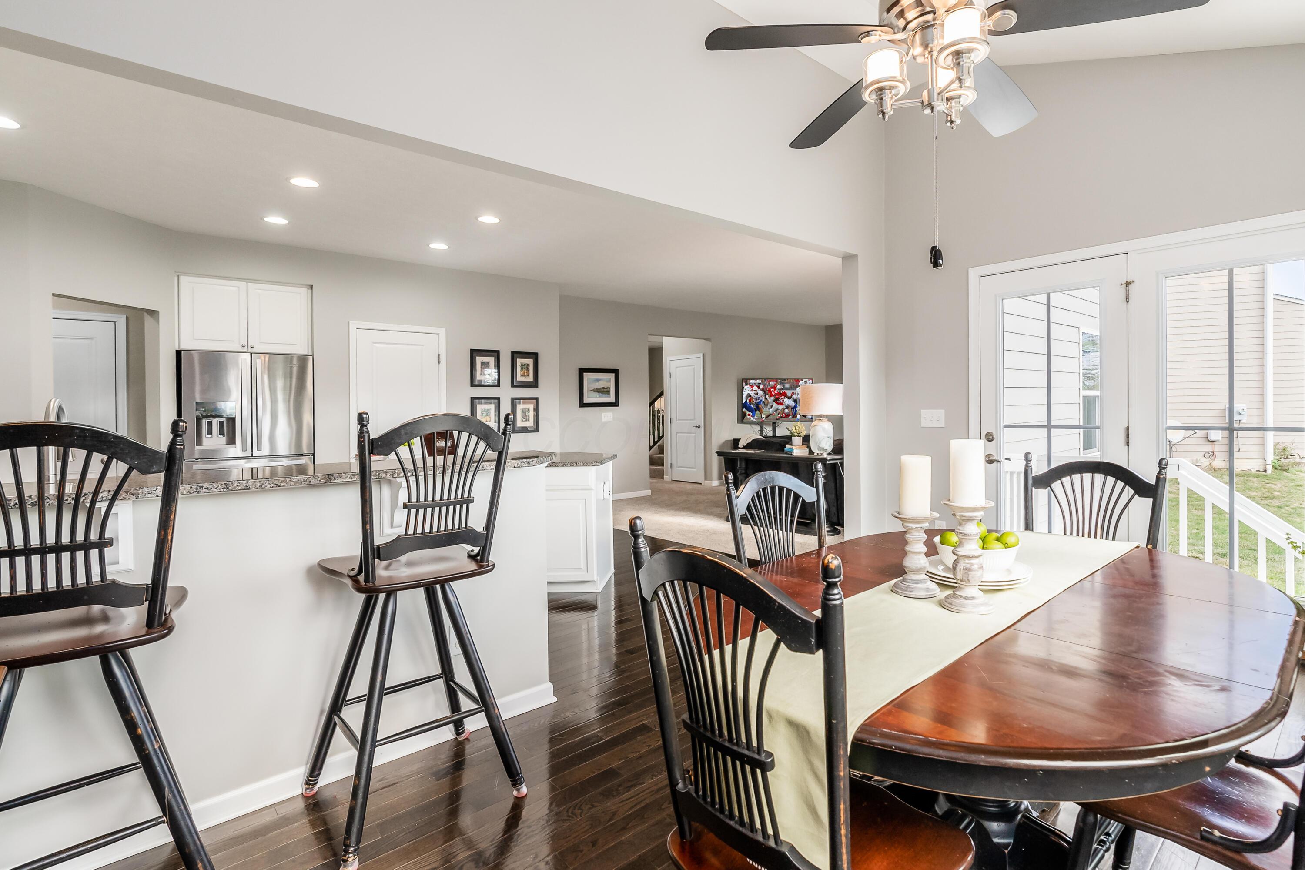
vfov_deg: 73.7
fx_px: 580
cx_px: 652
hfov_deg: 96.7
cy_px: 435
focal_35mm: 16
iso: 320
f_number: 8
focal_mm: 16
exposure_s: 1/250
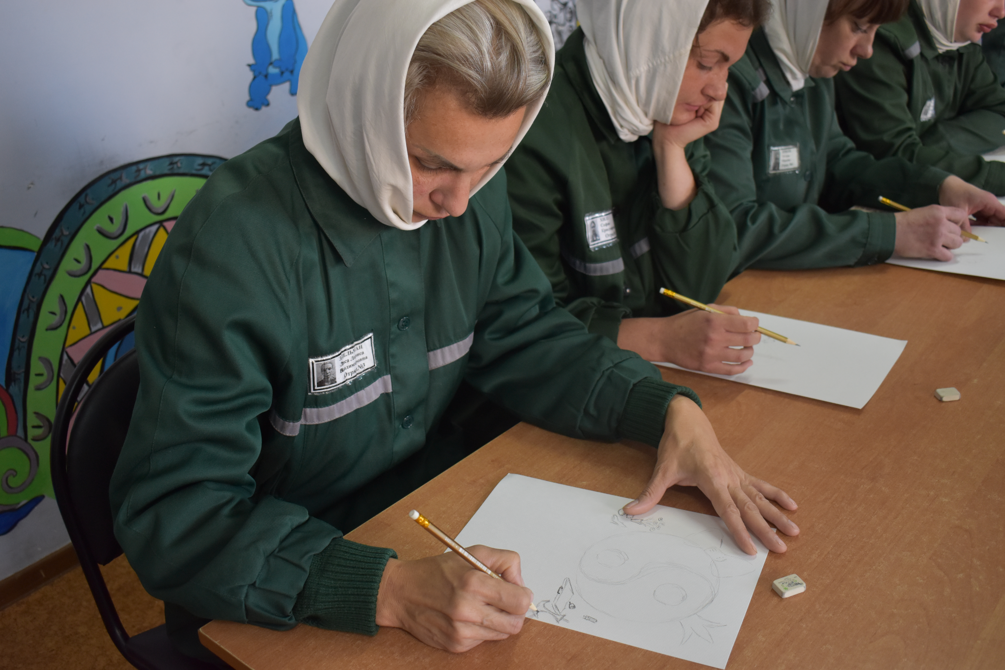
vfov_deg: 36.9
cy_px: 335
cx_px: 502
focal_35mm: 36
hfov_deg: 53.1
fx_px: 1005
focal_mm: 24
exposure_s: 1/125
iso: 1000
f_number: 3.8
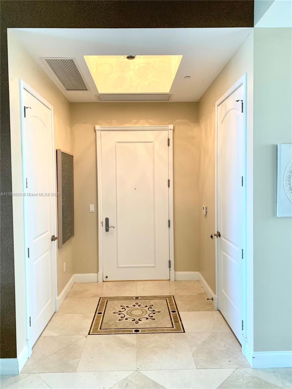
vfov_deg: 67.3
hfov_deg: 53.1
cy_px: 194
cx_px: 146
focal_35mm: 26
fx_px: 292
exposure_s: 1/60
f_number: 1.8
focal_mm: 4.25
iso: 160
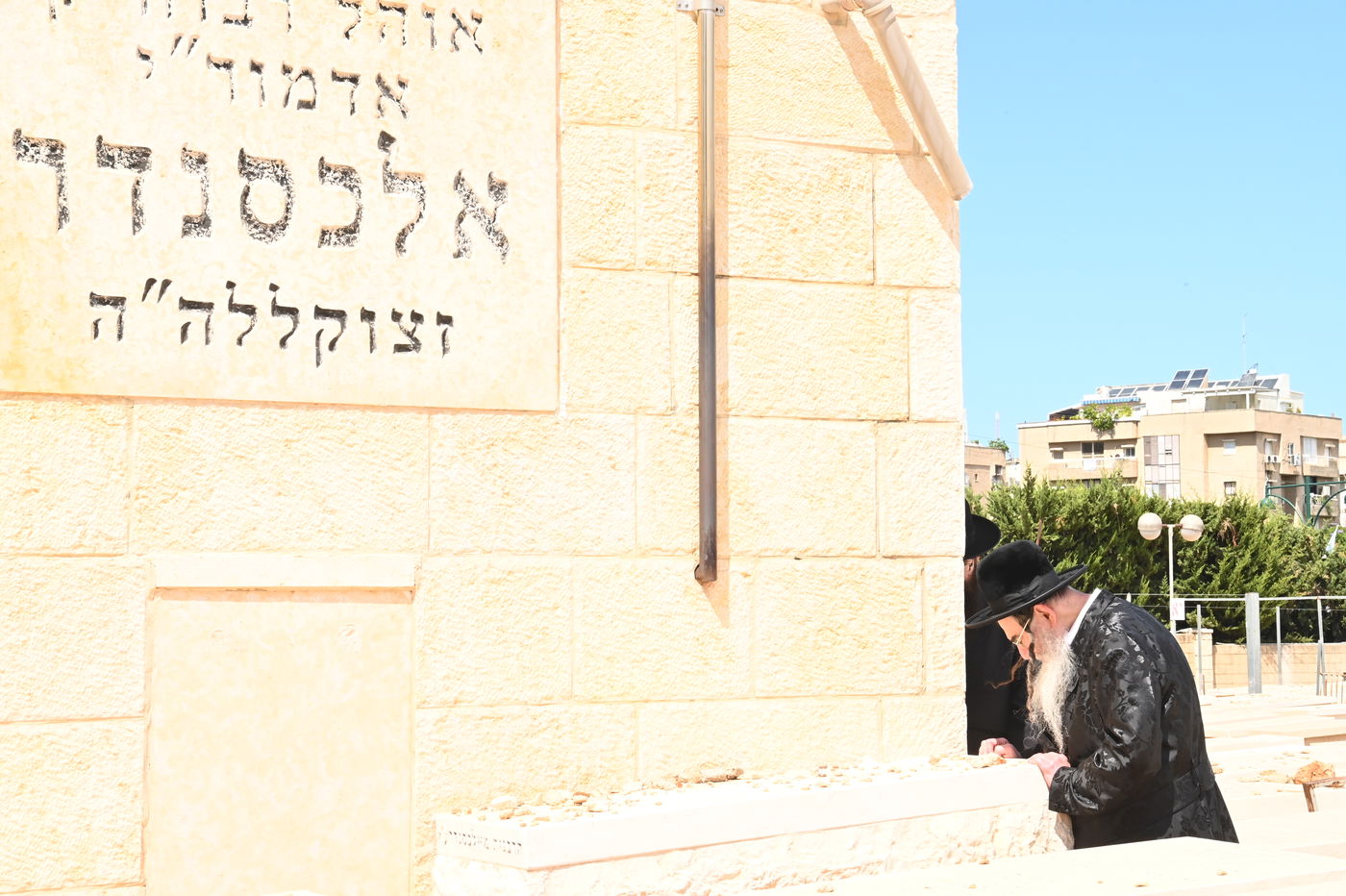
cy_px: 448
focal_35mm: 70
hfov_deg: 28.9
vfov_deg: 19.4
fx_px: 2616
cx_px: 673
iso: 1250
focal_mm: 70
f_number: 22
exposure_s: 1/320
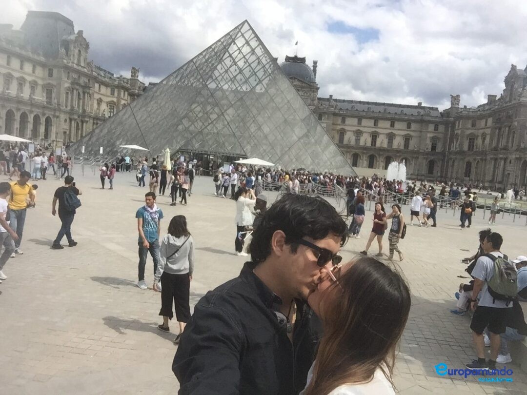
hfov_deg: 58.4
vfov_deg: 45.4
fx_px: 472
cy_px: 198
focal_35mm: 31
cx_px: 264
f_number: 2.2
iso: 32
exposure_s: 1/2028
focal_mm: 2.65
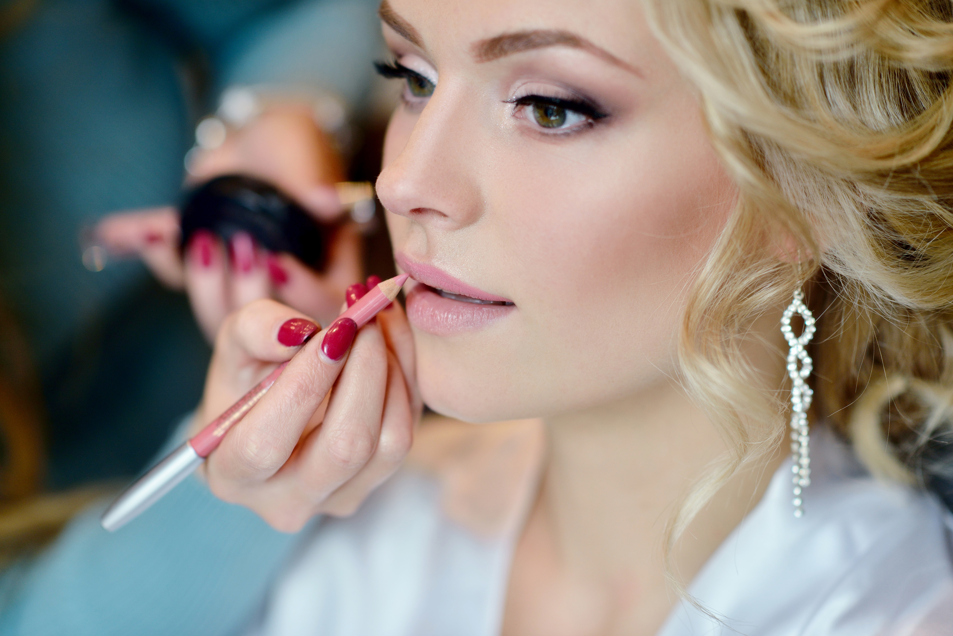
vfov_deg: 16.1
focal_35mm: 85
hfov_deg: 23.9
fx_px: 2251
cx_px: 476
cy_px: 318
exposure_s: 1/160
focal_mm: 85
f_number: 2.2
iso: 250
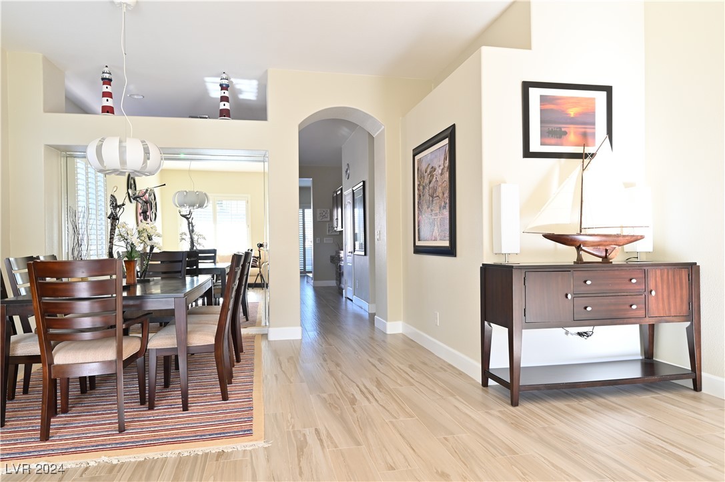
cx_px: 362
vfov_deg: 56.1
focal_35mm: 22
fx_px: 453
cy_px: 241
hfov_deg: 77.4
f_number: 8
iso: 400
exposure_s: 1/20
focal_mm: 22.5
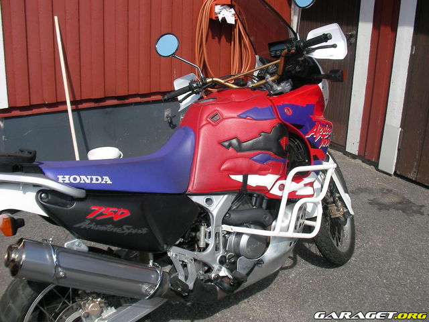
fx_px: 508
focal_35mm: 41
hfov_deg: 45.8
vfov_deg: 35.1
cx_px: 214
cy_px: 161
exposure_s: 1/537
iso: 50
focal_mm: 6.3
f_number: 4.5
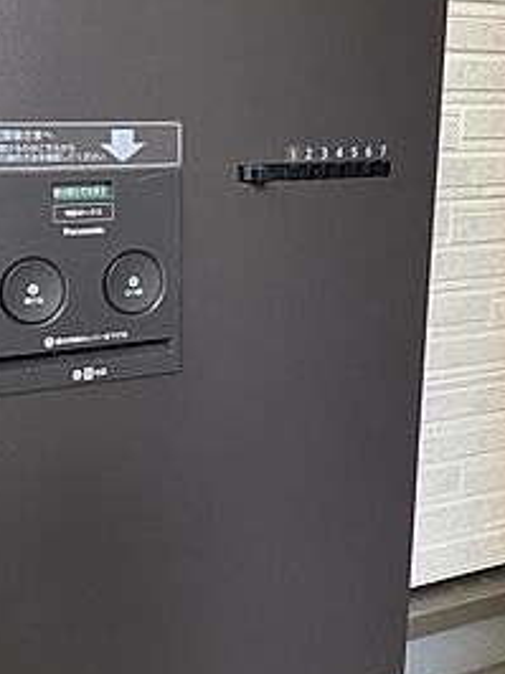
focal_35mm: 47
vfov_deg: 40.5
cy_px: 340
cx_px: 152
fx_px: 916
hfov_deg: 30.5
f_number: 1.8
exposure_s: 1/68
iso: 125
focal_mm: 4.25
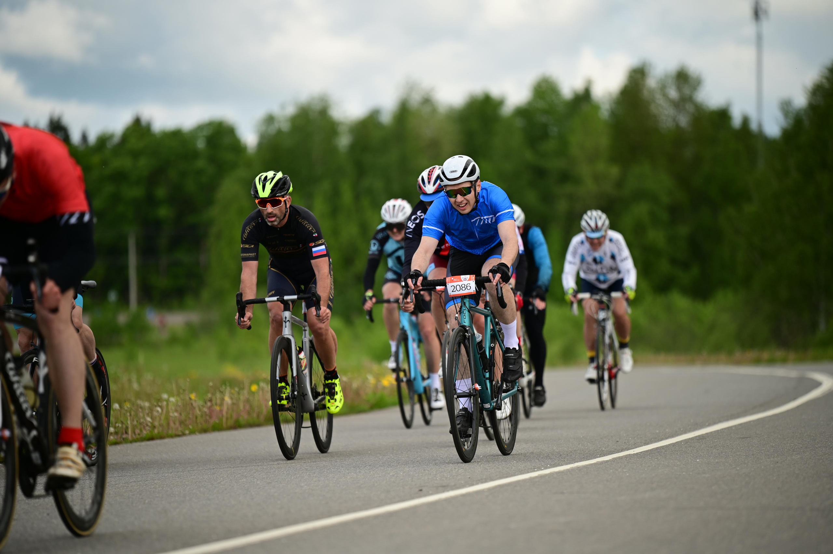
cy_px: 277
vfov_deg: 6.9
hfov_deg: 10.3
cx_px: 416
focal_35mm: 200
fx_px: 4625
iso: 160
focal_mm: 200
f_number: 2.8
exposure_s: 1/1600
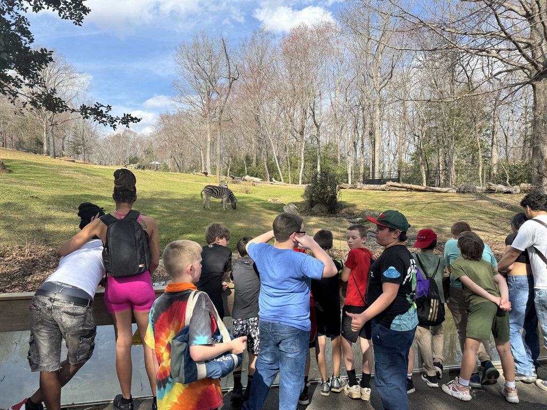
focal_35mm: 24
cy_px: 205
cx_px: 274
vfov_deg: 56.8
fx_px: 379
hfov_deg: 71.6
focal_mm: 6.76
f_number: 1.78
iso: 80
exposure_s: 1/2331
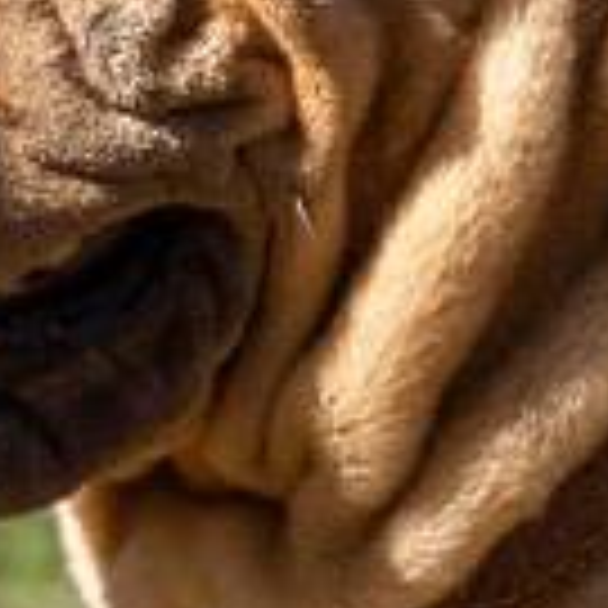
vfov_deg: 1.1
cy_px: 1144
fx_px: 32849
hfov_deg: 1.1
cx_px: 1135
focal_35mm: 1653
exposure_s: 1/800
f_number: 5.6
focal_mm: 135
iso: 320
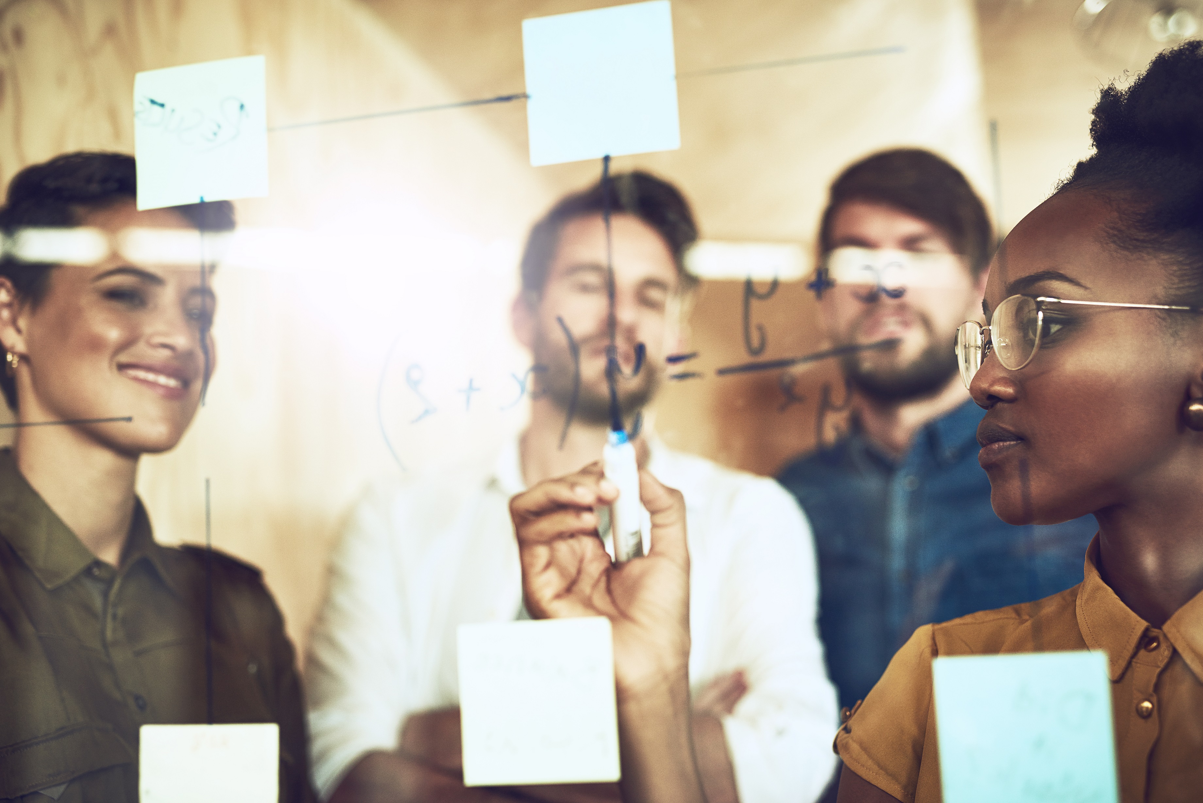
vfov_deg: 27.0
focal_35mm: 50
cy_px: 402
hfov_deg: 39.6
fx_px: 1671
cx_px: 602
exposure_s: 1/160
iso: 250
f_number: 2.2
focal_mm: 50
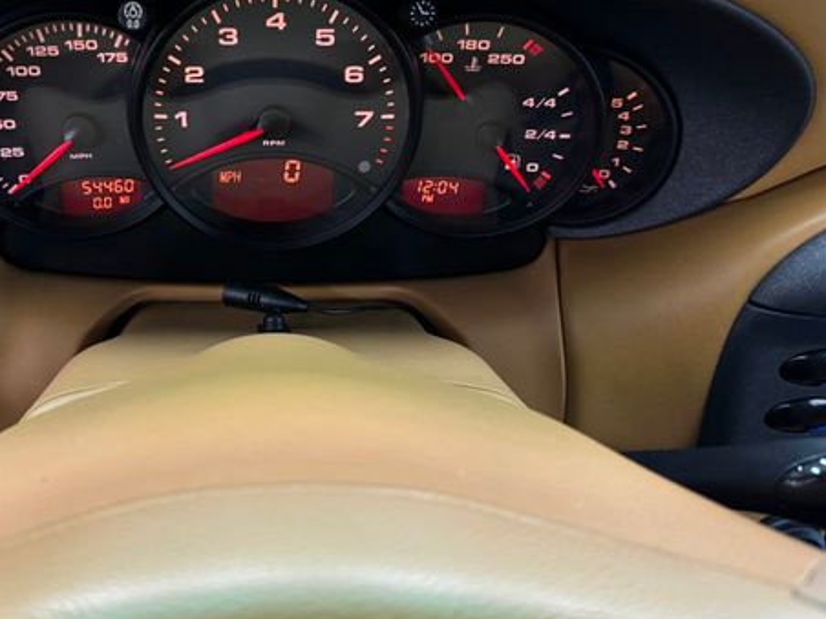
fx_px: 811
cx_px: 263
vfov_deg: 41.7
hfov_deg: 52.7
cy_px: 263
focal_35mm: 34
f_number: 1.78
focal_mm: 6.86
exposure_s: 1/30
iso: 1000
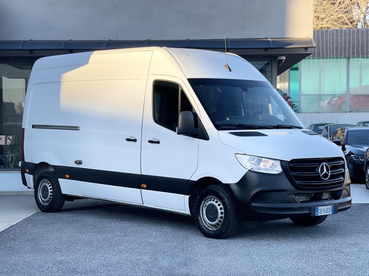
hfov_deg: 30.3
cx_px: 184
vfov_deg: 22.9
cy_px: 138
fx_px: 682
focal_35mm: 64
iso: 25
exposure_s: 1/168
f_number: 2.2
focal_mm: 7.5
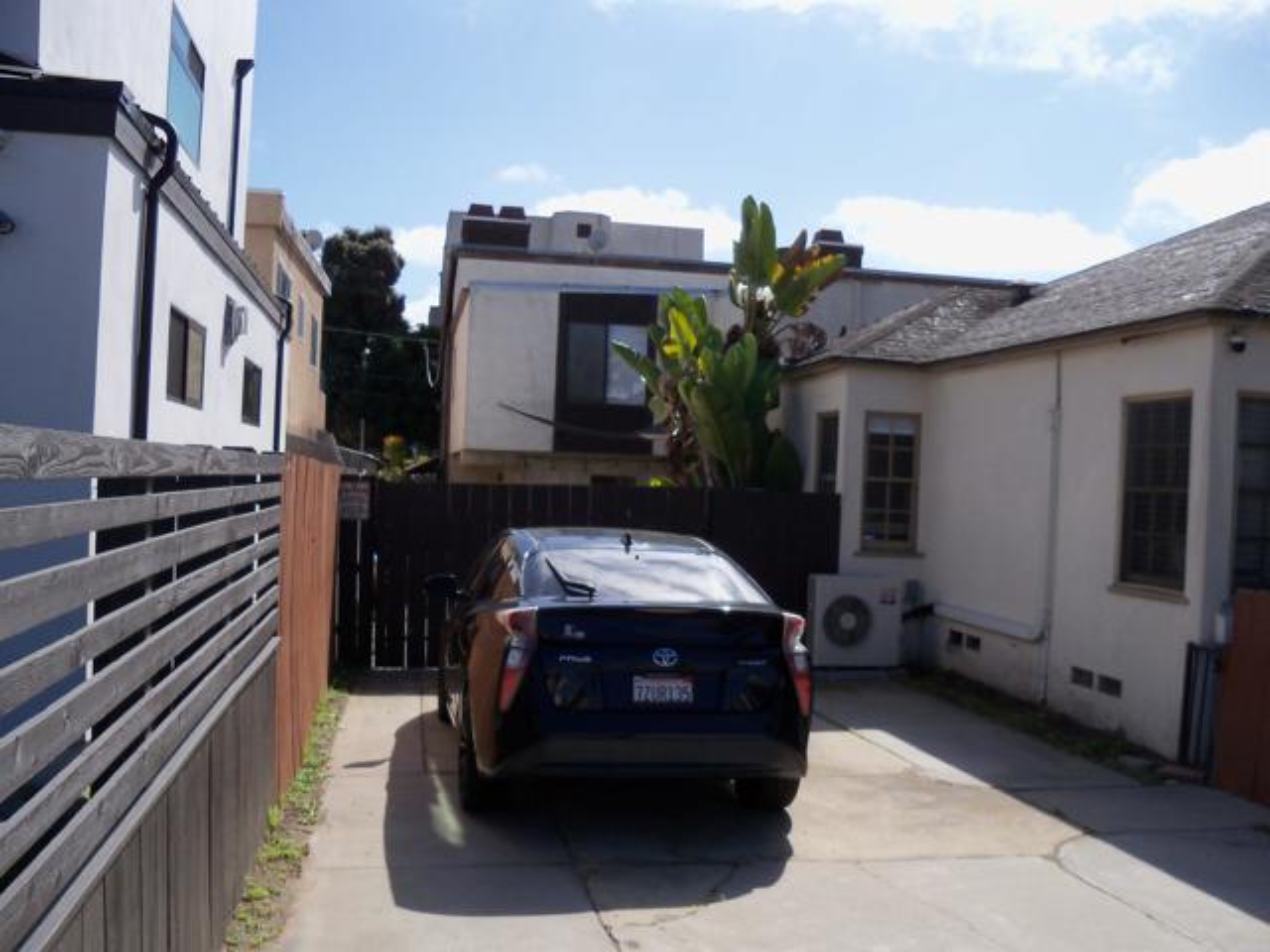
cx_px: 635
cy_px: 476
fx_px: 1284
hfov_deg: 52.6
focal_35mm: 35
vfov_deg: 40.7
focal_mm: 6.2
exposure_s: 1/800
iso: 80
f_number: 3.5
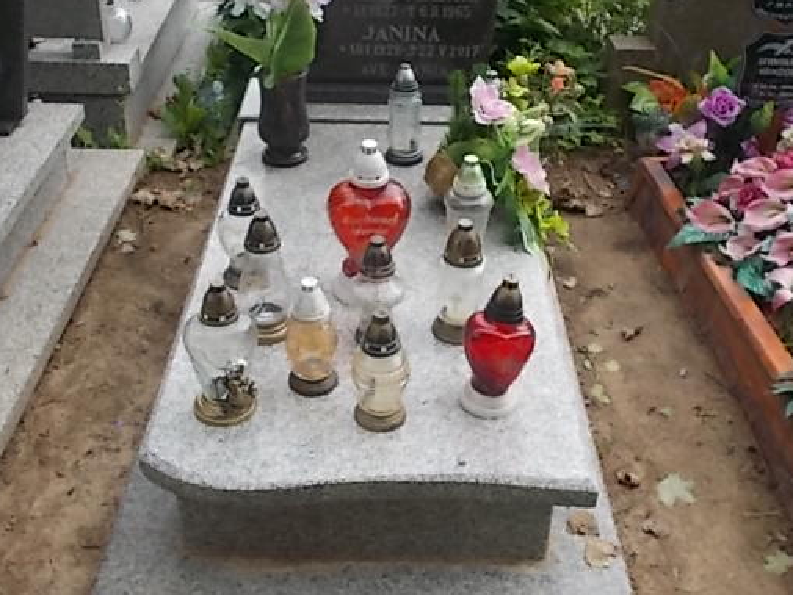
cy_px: 221
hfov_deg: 43.8
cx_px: 362
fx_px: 986
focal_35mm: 43
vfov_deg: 33.4
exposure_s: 1/200
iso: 80
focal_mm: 6
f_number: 3.6
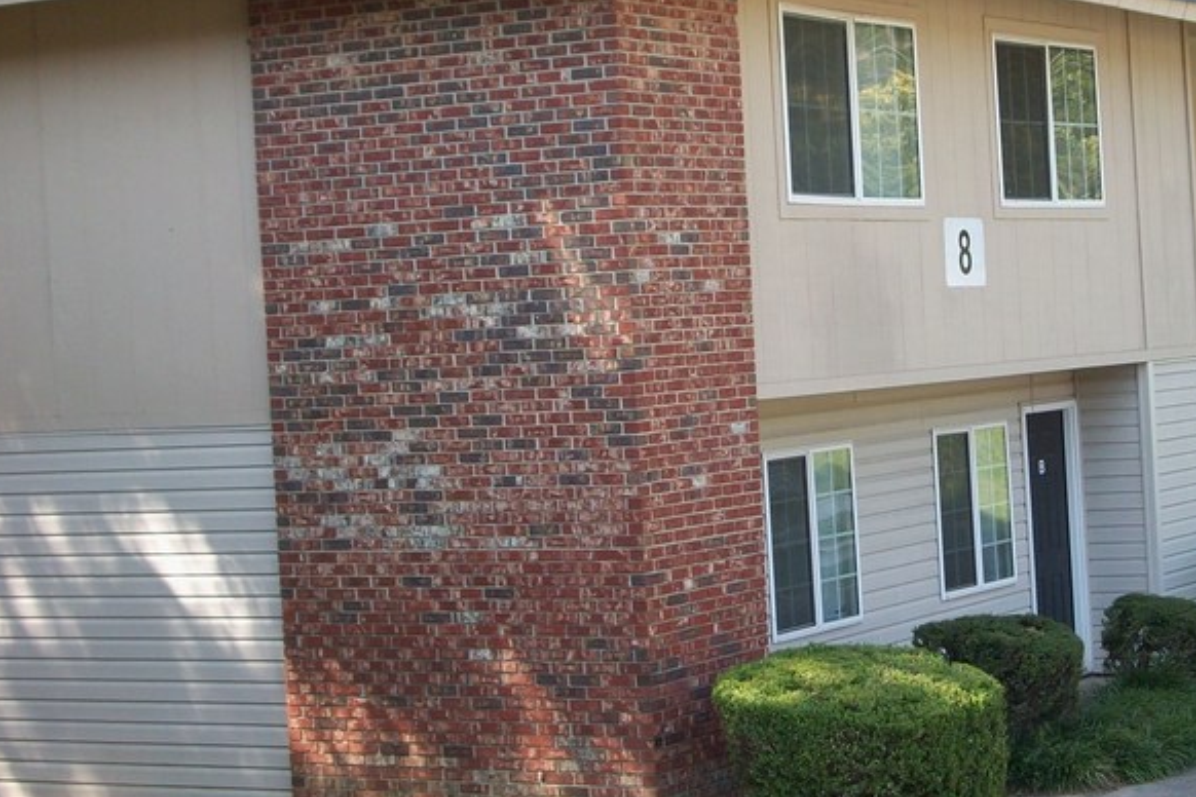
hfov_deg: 22.1
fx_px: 3023
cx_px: 925
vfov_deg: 15.0
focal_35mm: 91
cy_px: 341
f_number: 3.6
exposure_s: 1/113
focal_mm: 8.8
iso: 64
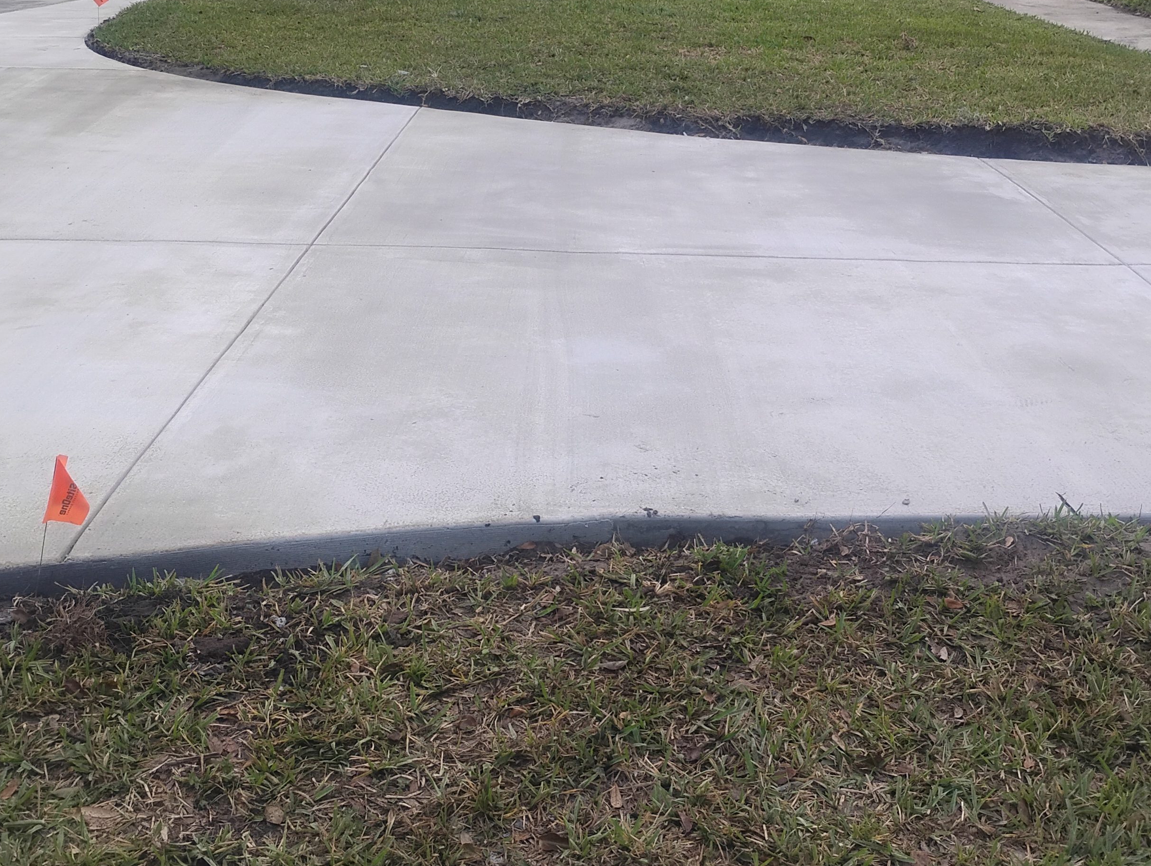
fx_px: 1565
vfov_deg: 30.9
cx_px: 580
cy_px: 372
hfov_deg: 40.4
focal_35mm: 47
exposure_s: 1/200
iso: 163
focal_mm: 4.26
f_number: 1.8
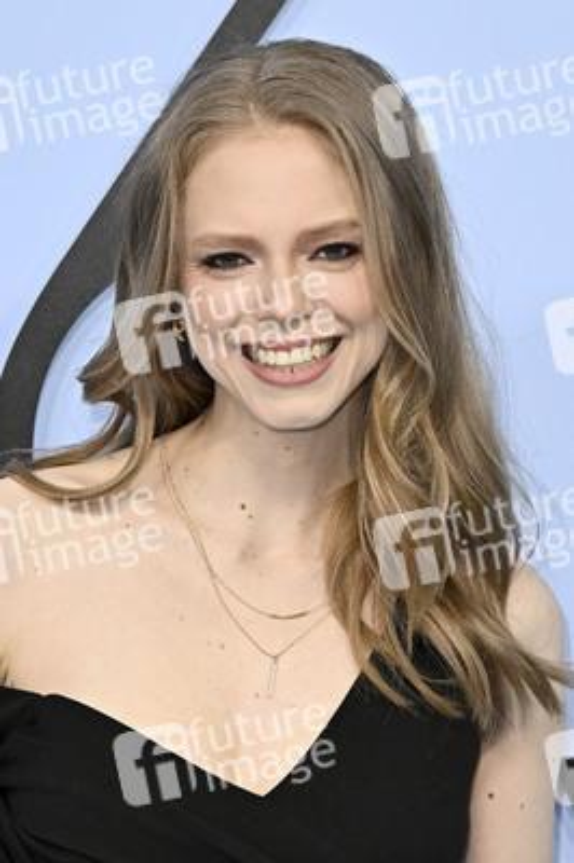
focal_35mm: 118
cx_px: 287
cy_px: 432
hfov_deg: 11.6
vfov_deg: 17.4
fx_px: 2827
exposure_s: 1/320
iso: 1600
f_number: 6.3
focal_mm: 79
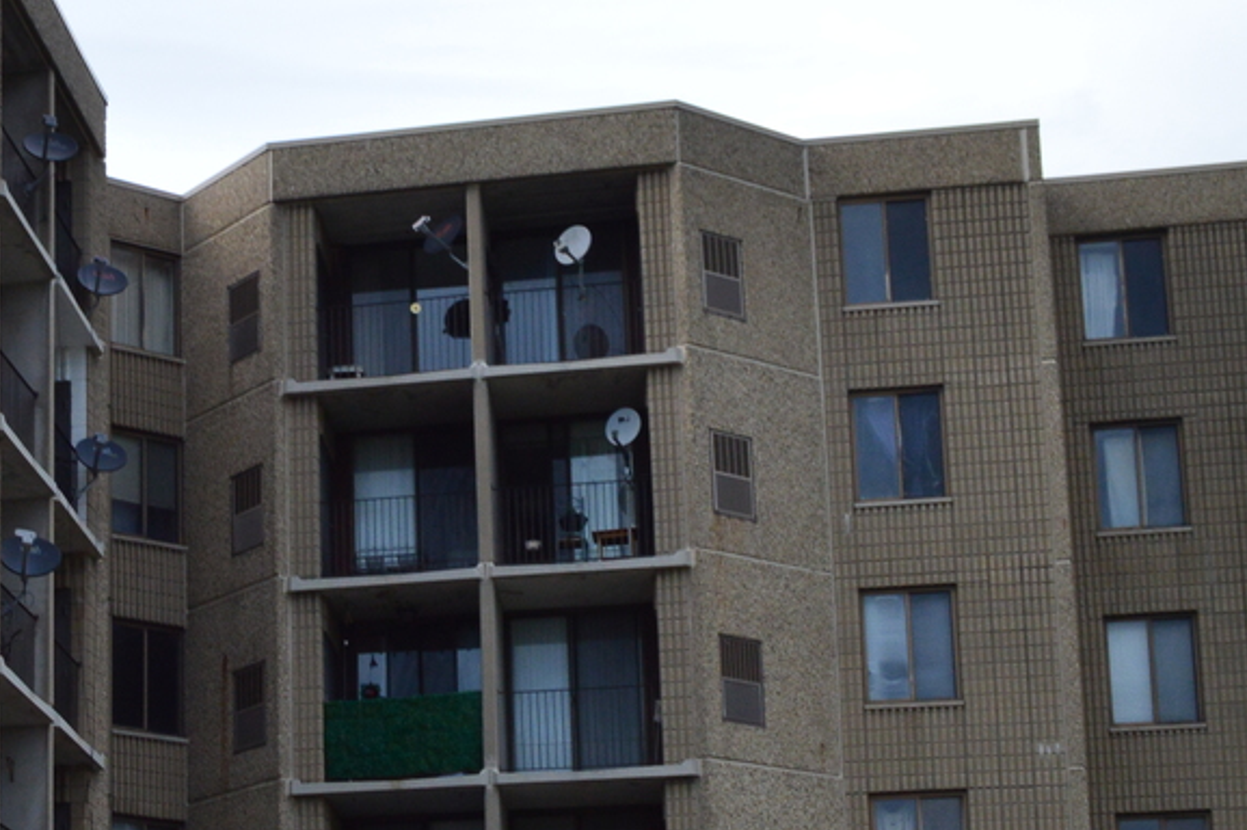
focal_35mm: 76
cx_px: -56
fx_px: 2631
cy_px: 908
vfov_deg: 17.3
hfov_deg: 25.1
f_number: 10
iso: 400
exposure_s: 1/250
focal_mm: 18
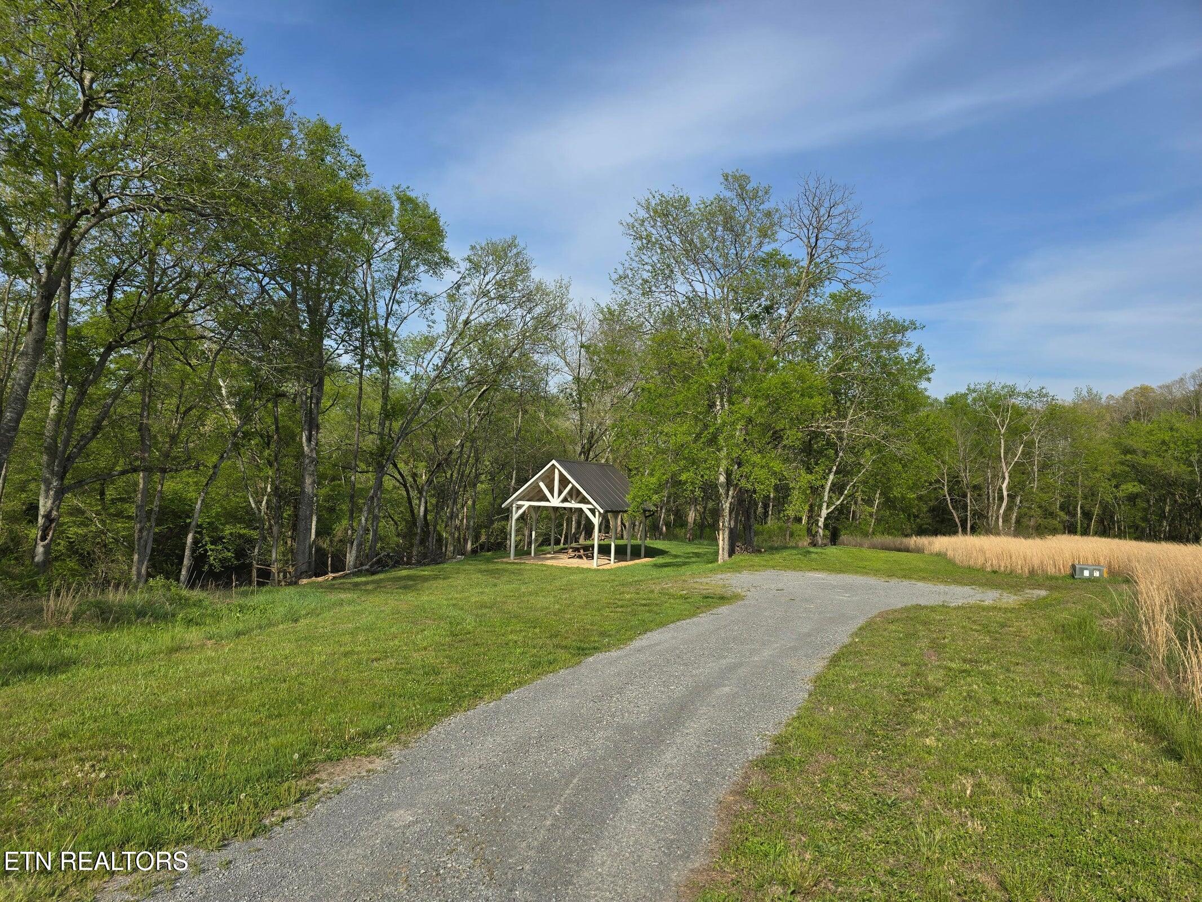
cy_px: 451
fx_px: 799
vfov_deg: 58.9
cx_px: 601
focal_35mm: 23
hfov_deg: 73.9
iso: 12
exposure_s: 1/986
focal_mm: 6.3
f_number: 1.7
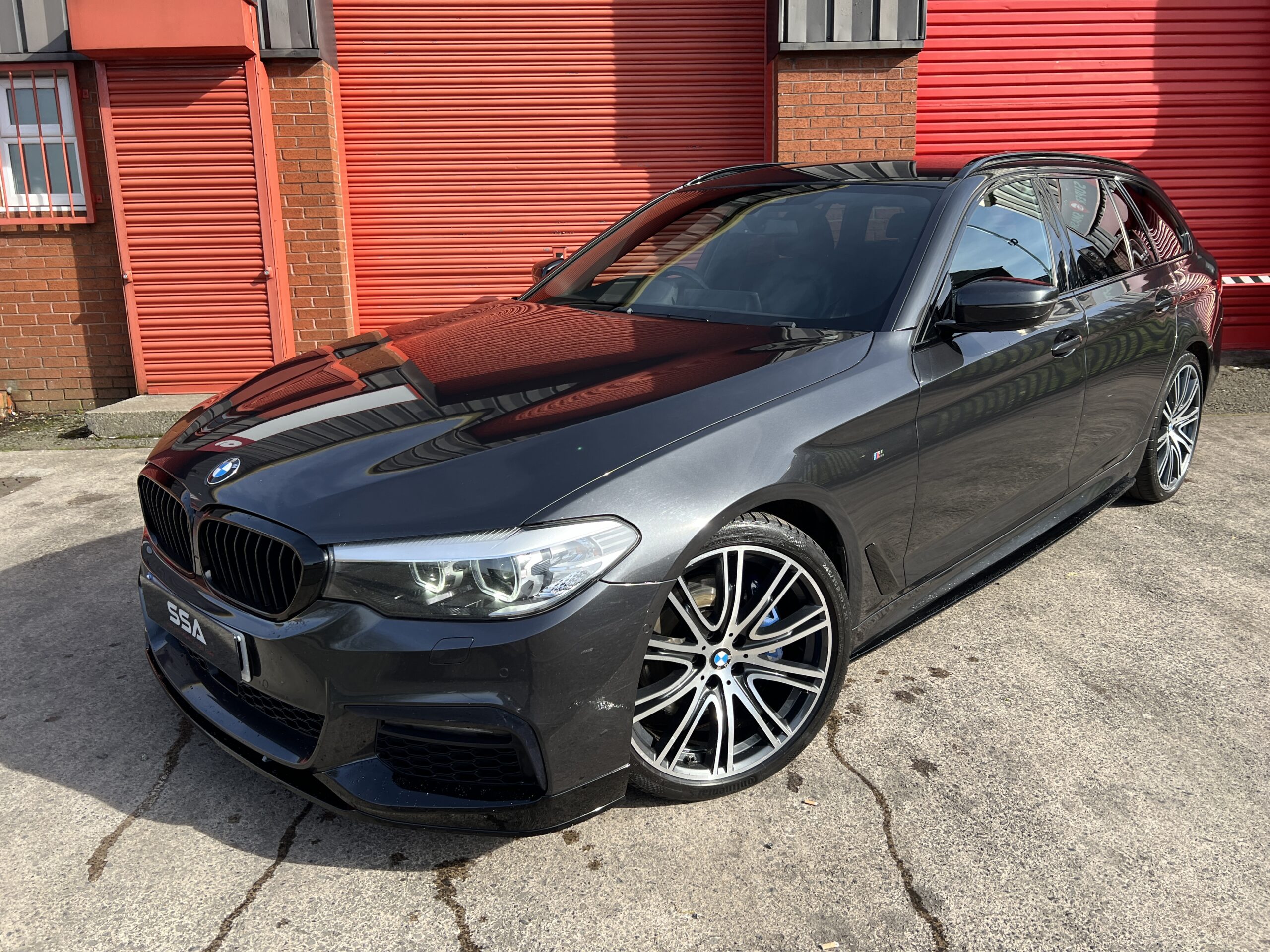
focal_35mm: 26
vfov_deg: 53.1
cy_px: 476
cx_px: 635
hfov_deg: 67.3
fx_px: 954
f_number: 1.5
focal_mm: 5.7
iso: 50
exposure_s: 1/1412
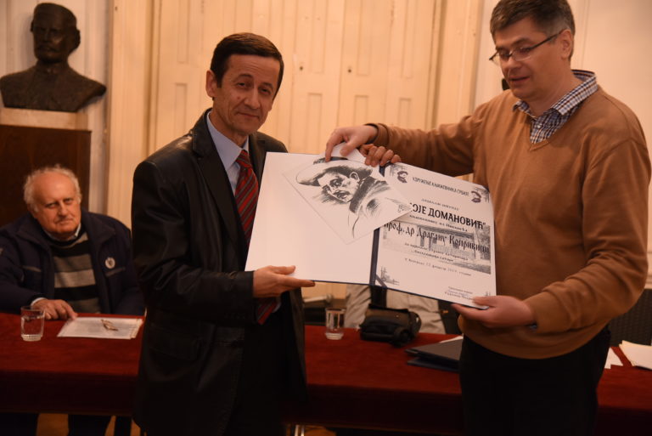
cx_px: 326
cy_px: 218
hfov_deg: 32.4
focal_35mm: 62
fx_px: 1123
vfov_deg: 21.9
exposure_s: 1/30
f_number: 4
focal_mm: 62
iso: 800
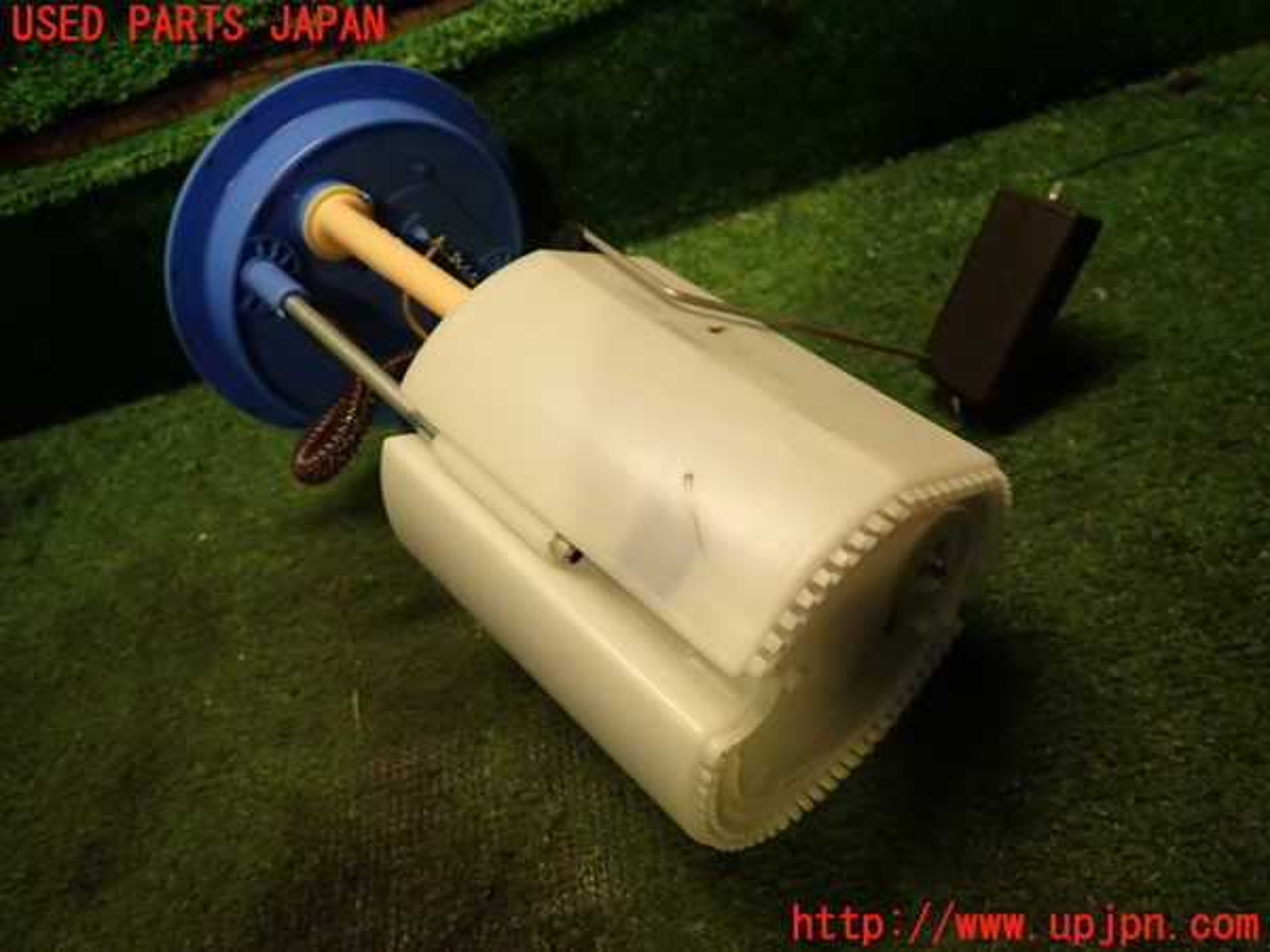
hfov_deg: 69.4
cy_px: 476
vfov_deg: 54.9
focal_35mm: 25
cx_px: 635
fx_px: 917
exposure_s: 1/50
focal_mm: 4.5
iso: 200
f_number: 2
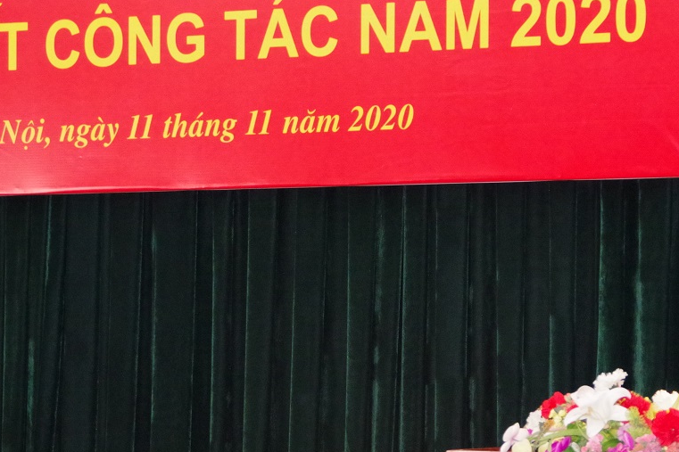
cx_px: 474
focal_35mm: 142
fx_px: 2678
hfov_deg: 14.4
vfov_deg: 9.7
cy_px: 220
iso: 3200
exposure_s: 1/100
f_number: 4.5
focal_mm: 40
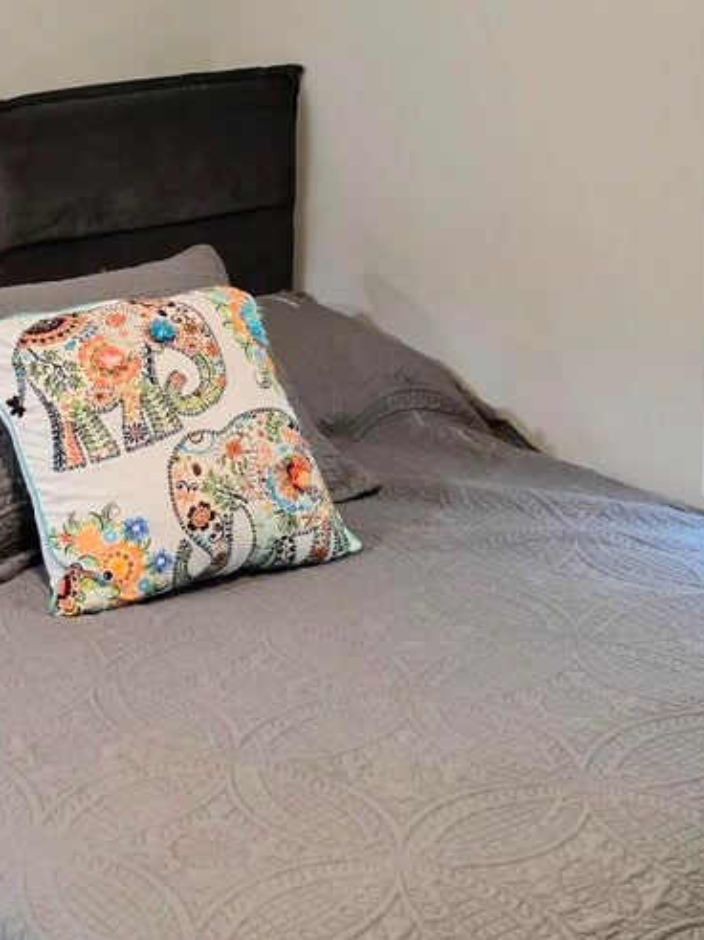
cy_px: 289
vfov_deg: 25.8
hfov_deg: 19.5
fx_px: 2035
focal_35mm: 75
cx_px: 165
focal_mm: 6.3
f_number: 1.7
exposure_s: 1/120
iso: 640
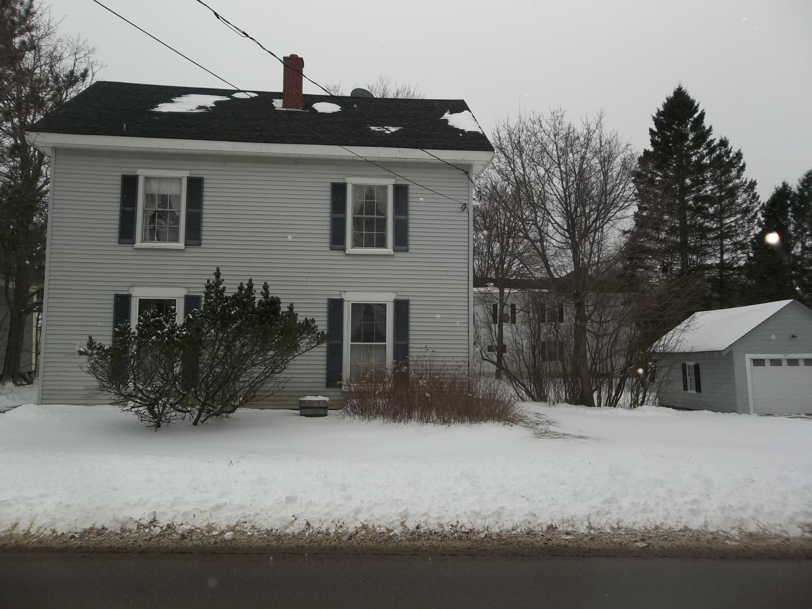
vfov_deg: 51.4
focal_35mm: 27
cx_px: 406
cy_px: 304
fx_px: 633
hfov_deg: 65.3
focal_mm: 4.9
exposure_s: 1/250
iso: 80
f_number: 3.5
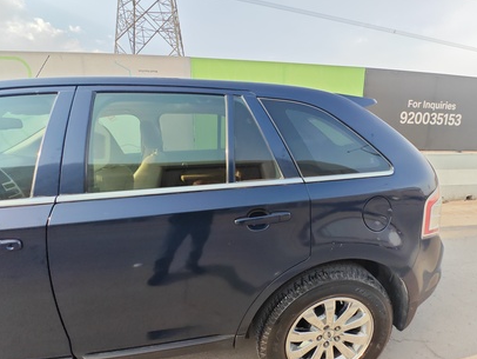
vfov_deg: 71.6
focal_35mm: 18
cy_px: 188
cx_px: 261
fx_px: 248
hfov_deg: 87.5
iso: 50
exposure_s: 1/420
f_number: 2.2
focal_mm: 1.96
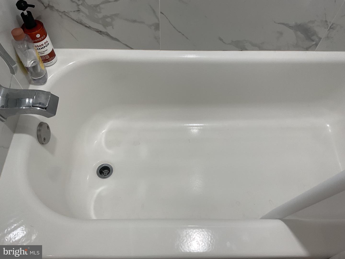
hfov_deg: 61.7
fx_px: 289
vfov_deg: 48.2
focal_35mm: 29
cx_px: 172
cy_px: 130
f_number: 1.8
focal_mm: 3
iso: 50
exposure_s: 1/60
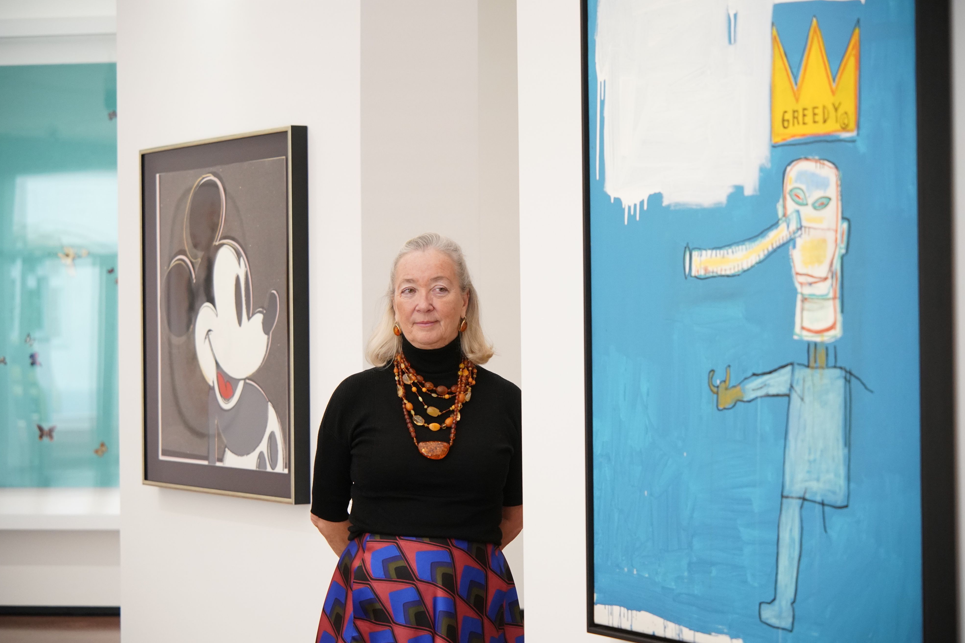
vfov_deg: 16.1
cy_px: 324
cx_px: 477
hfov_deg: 23.9
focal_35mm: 85
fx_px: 2278
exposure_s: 1/160
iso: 4000
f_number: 4.5
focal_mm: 84
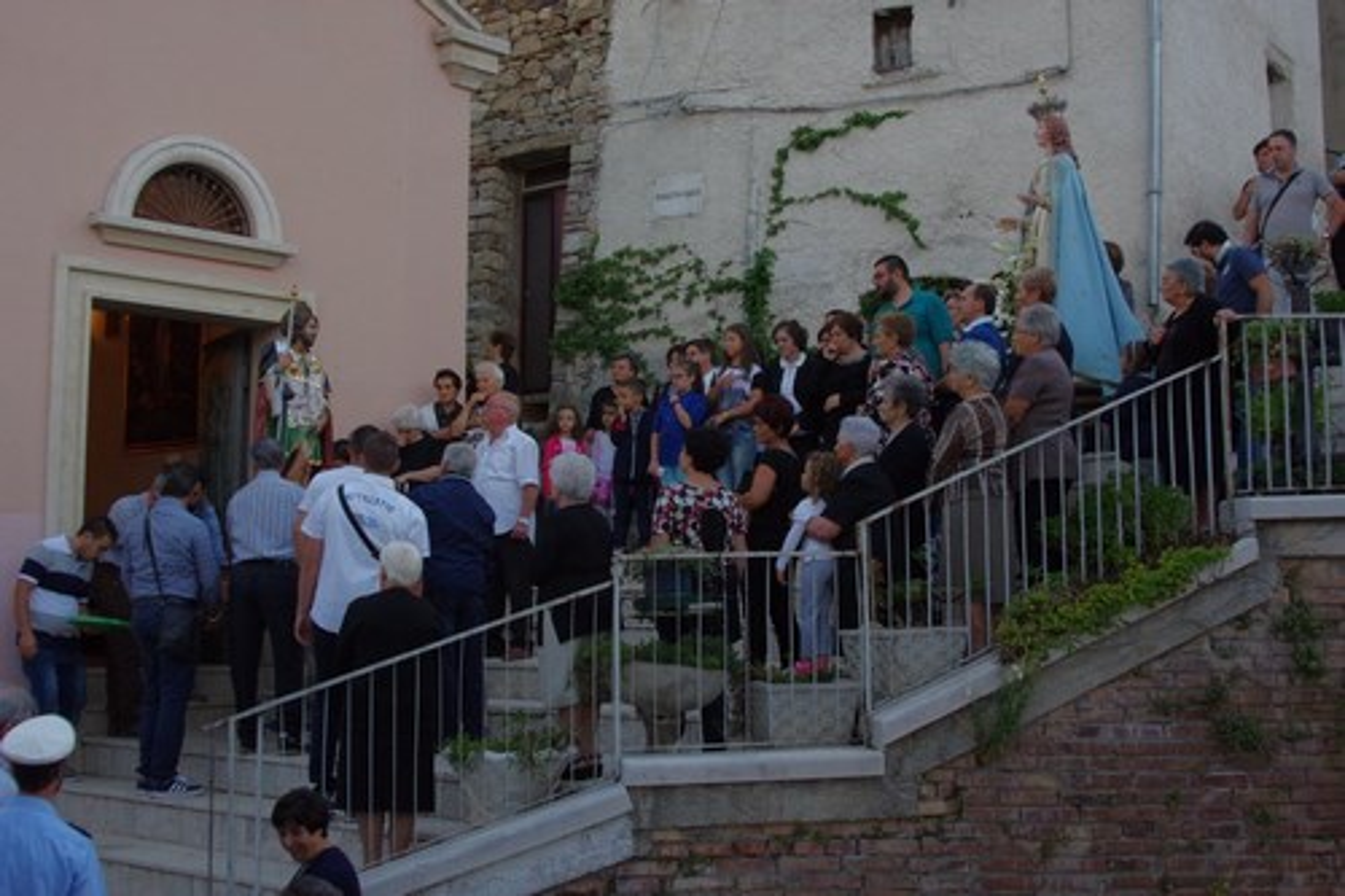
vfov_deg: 31.9
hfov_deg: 46.4
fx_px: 1569
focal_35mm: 42
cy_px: 448
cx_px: 672
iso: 1600
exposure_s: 1/200
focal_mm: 28
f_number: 6.3
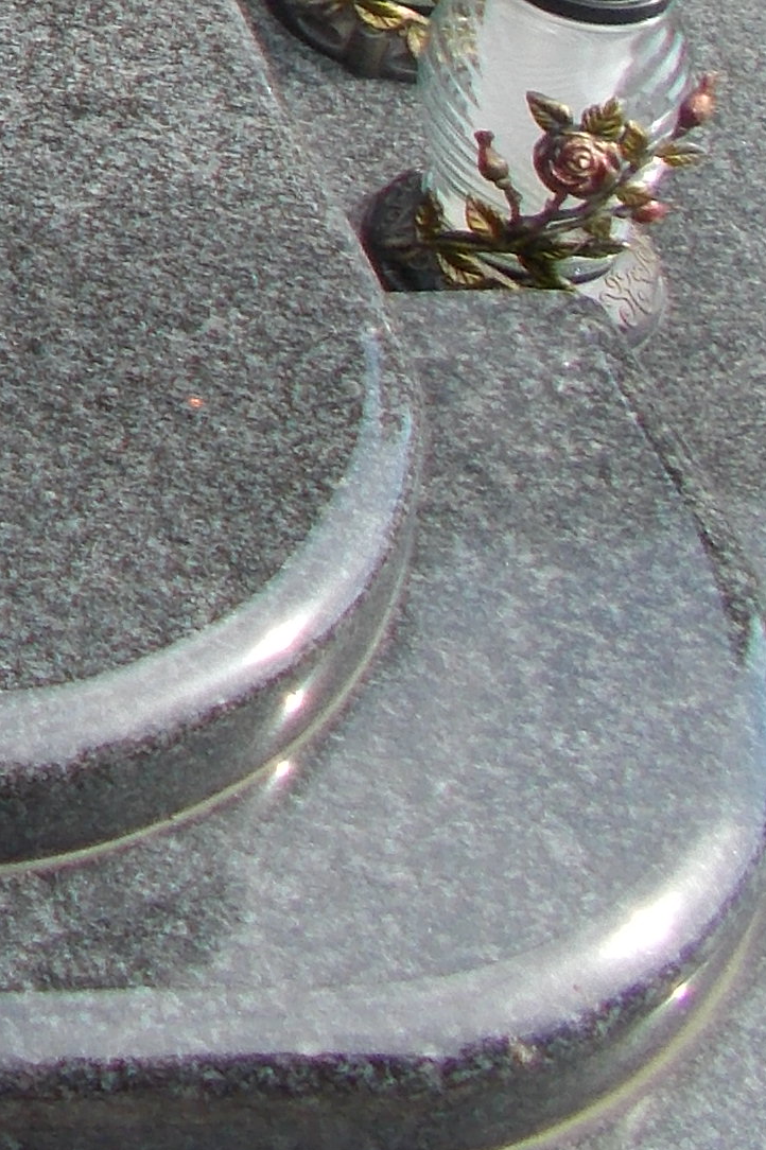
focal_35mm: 115
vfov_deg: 16.1
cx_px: -1054
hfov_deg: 10.3
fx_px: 3672
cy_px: -645
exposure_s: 1/320
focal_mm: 4.6
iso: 80
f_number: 3.2
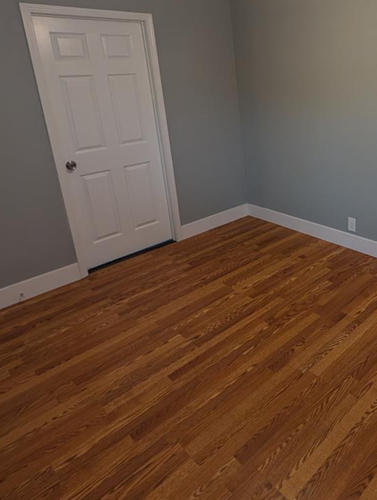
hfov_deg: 52.3
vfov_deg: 69.8
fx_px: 348
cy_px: 174
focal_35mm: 24
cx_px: 315
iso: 100
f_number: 1.7
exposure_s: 1/103
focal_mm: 2.02
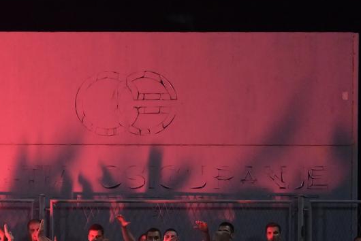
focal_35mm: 1207
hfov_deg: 1.7
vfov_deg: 1.1
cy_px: 321
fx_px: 12110
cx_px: -163
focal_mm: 400
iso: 5000
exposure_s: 1/4000
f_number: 2.8
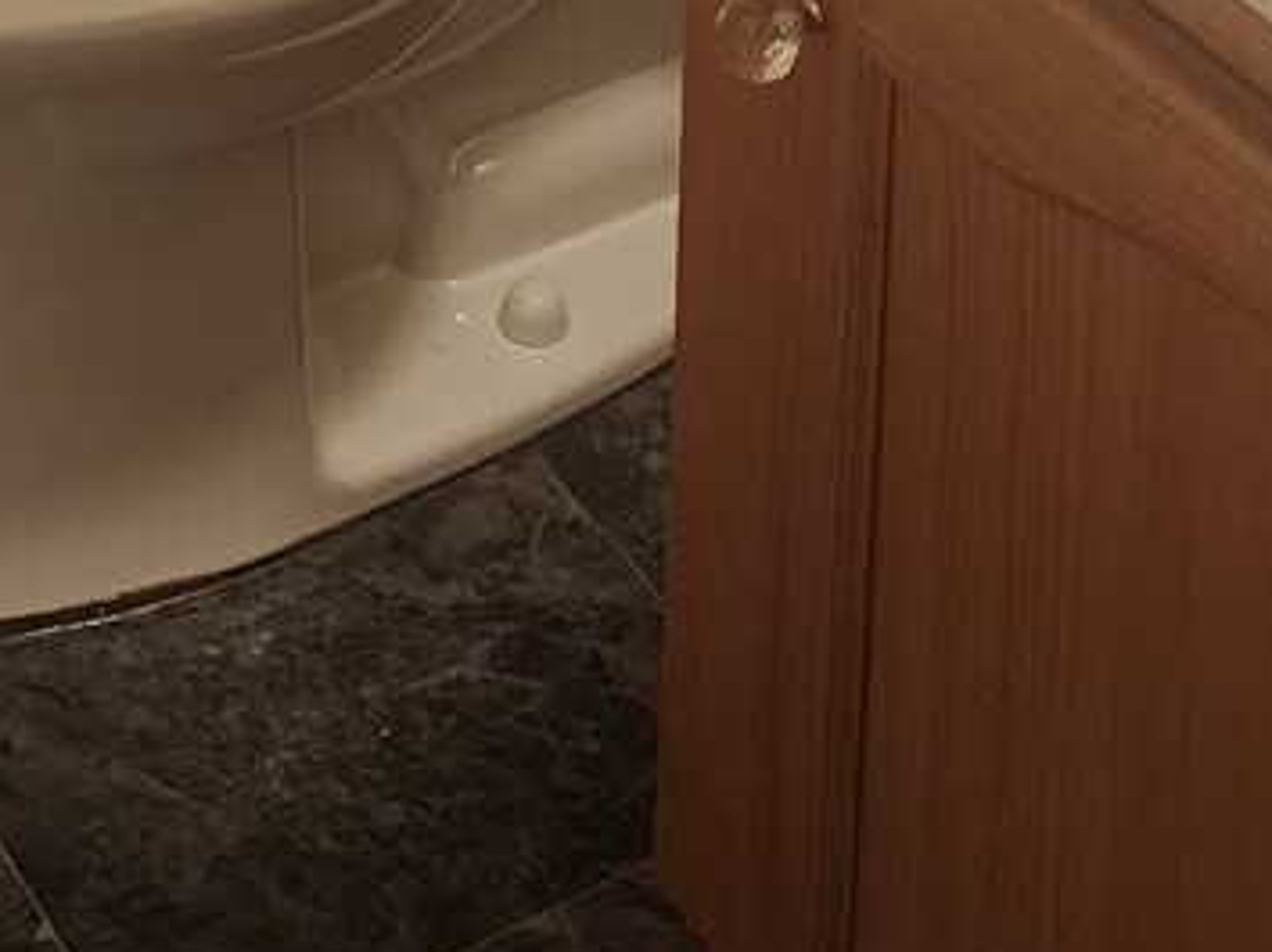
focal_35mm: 104
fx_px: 3819
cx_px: 370
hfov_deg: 18.8
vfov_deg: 12.1
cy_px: -1128
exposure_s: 1/120
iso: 400
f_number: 1.8
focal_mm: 6.4
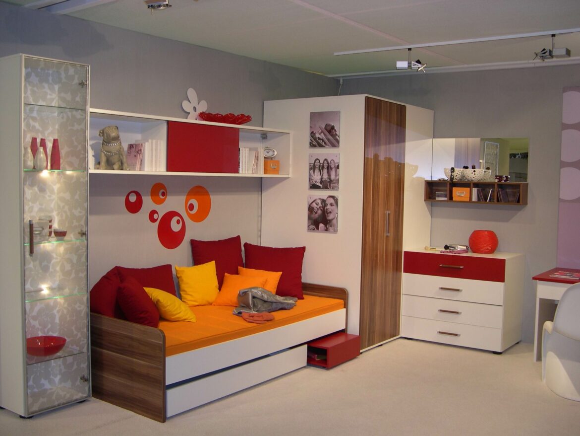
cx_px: 290
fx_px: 637
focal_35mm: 38
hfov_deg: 49.0
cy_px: 218
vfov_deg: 37.7
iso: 100
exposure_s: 1/30
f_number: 2.8
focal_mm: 8
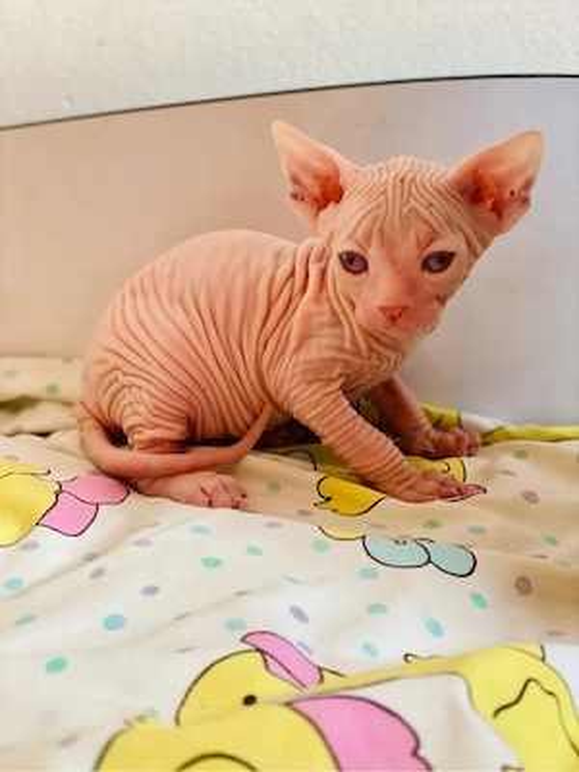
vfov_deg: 36.8
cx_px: 290
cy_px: 386
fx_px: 1160
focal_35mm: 52
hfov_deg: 28.0
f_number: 2
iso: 160
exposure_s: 1/100
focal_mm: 6
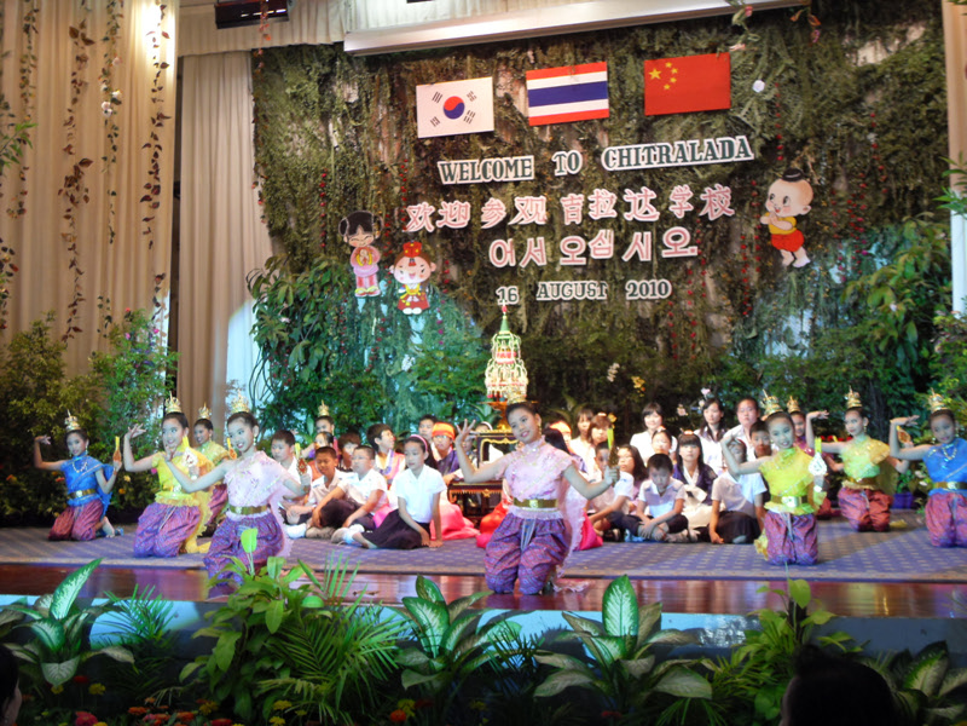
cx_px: 484
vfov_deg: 32.2
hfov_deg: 42.1
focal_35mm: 45
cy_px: 363
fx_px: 1257
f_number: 3.6
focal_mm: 9.6
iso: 160
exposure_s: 1/60
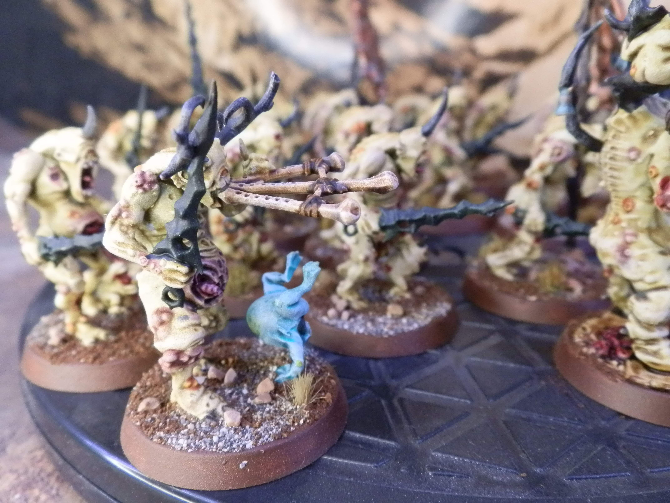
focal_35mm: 28
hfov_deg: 63.4
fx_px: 542
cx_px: 335
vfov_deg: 49.7
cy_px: 252
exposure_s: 1/80
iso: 400
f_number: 3.1
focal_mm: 5
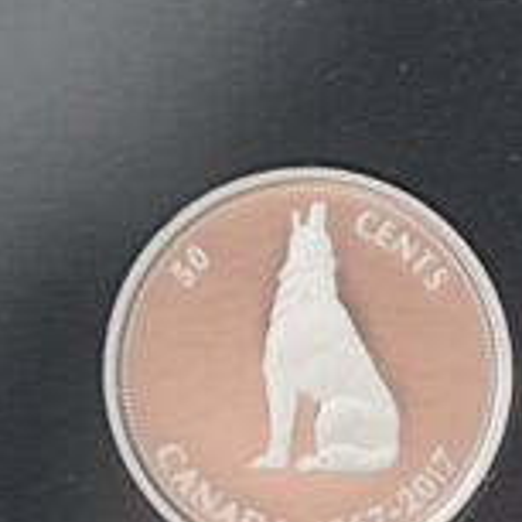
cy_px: 551
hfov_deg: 3.9
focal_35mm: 451
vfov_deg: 3.9
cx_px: 792
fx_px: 7694
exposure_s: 1/160
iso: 1600
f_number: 2.8
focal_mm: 90
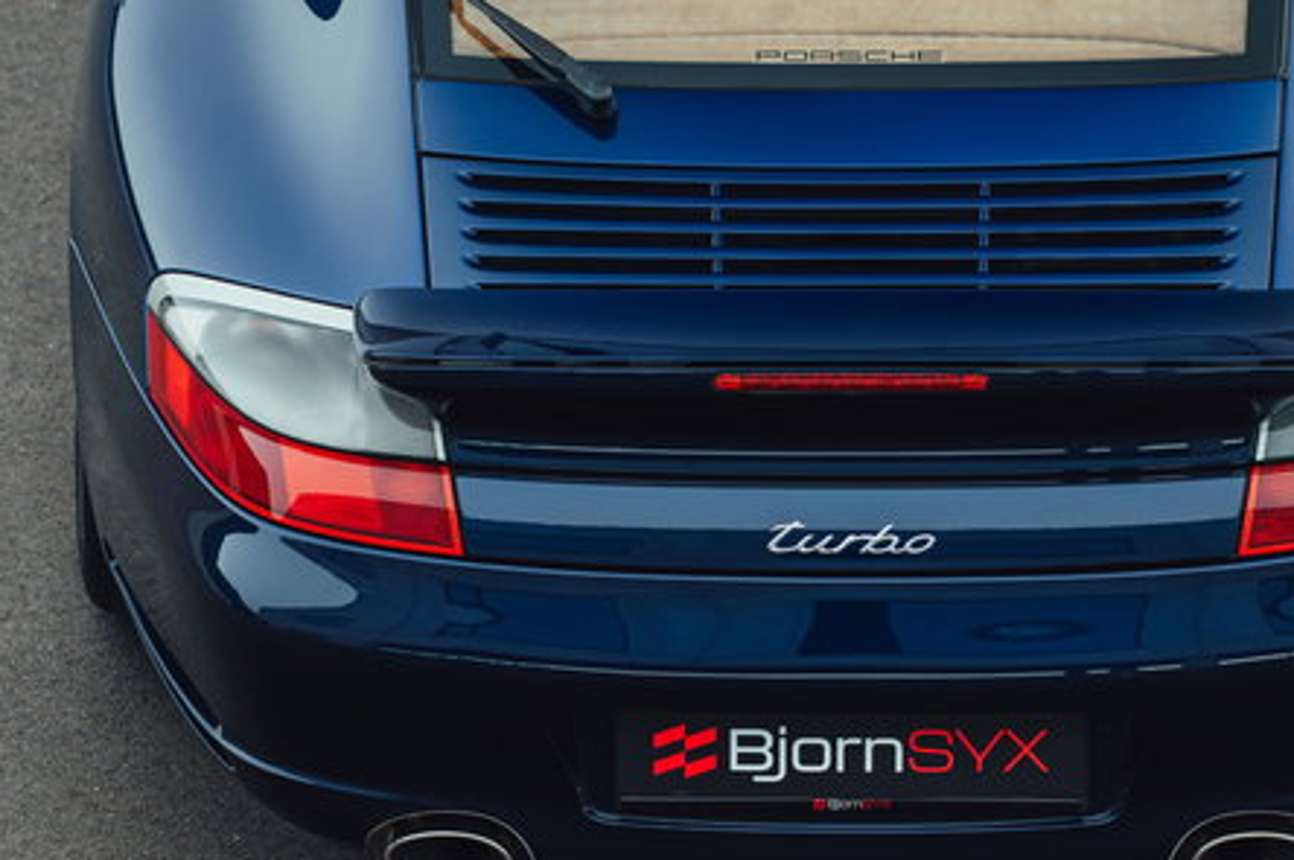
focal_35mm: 277
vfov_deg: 4.9
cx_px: 854
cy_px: 506
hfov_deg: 7.4
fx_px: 9945
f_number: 5
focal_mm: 160
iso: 400
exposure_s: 1/100
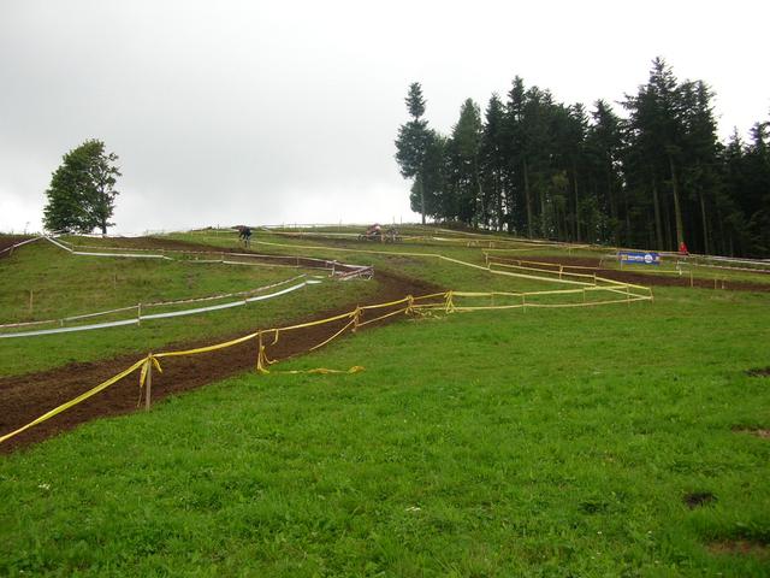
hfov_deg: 52.6
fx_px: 779
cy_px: 289
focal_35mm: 35
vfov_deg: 40.7
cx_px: 385
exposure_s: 1/256
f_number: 2.8
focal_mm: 5.8
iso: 50
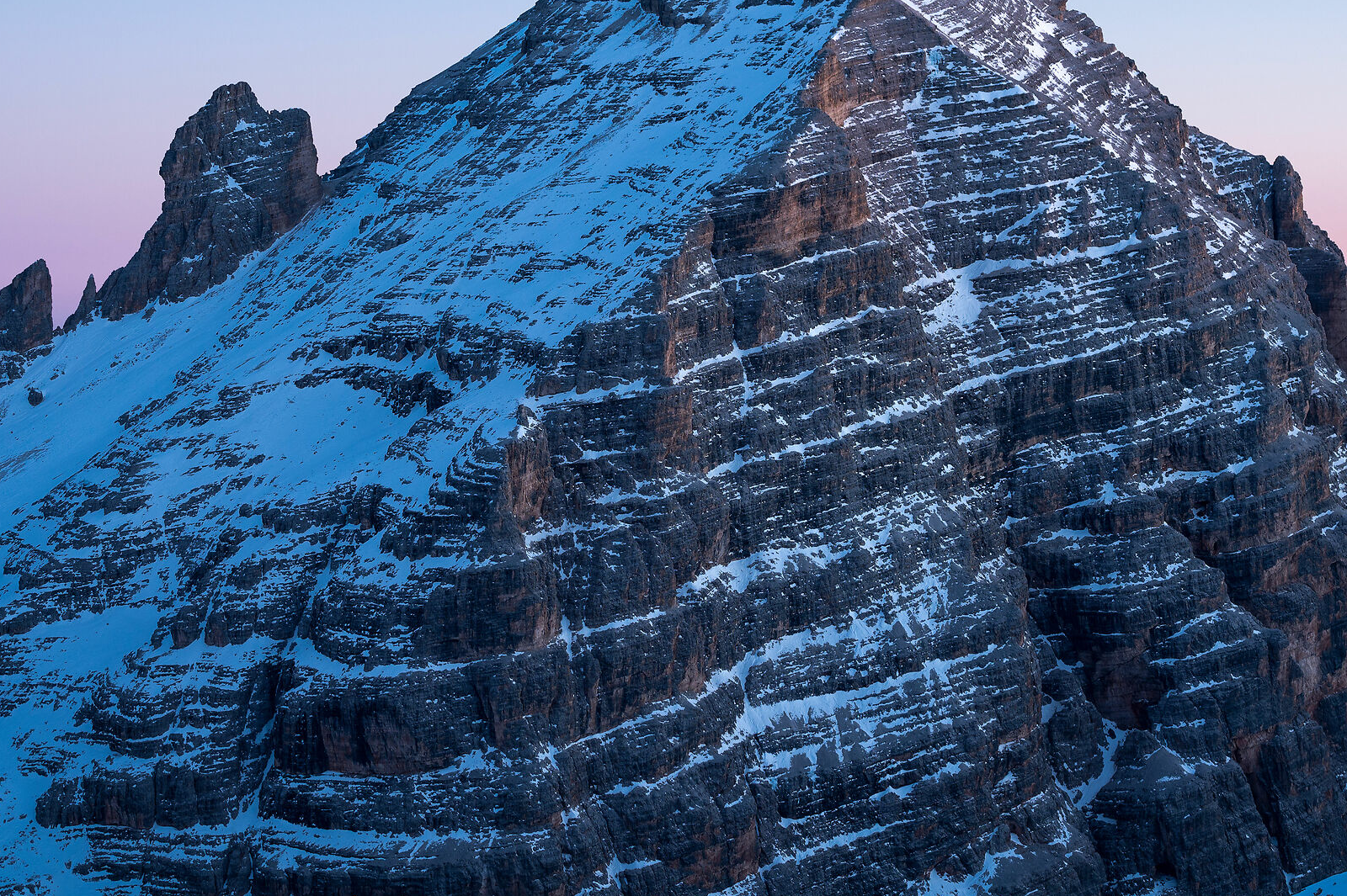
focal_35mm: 105
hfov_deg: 19.5
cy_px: 326
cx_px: 688
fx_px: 3927
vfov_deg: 13.0
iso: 320
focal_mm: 70
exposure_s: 1/80
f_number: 4.5
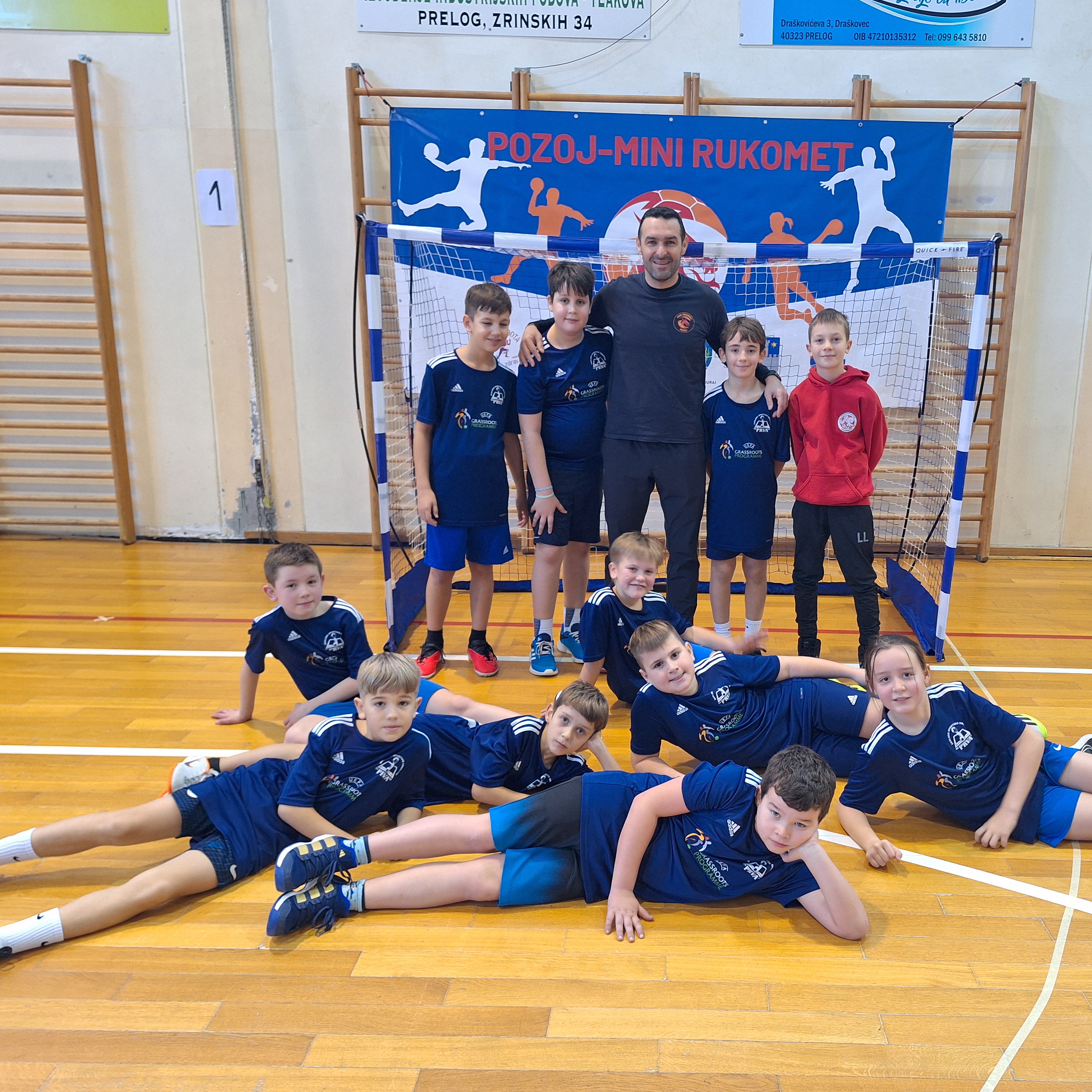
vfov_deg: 57.3
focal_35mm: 28
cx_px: 670
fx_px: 999
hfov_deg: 56.7
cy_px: 532
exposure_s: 1/50
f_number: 1.8
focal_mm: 5.54
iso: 200
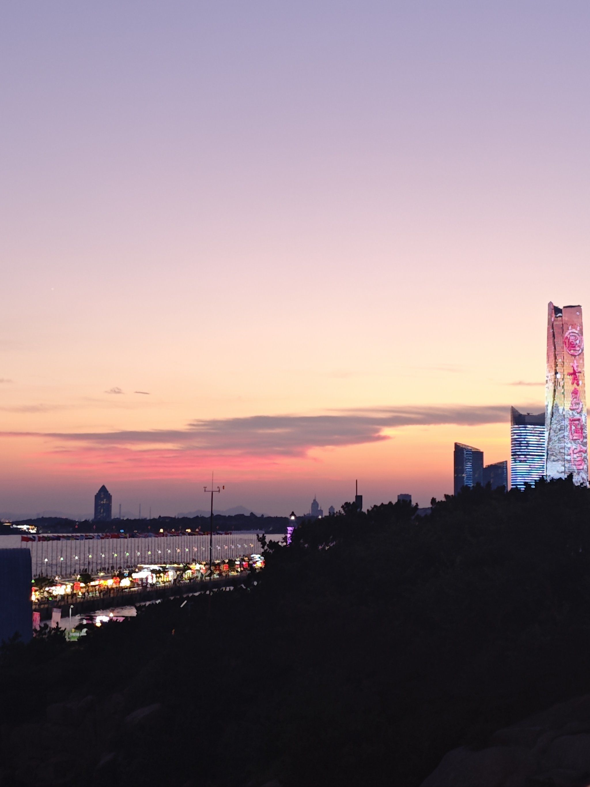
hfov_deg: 22.6
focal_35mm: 65
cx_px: 295
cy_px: 394
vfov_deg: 29.8
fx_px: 1477
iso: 80
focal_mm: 6.55
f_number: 1.6
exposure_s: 1/14.3
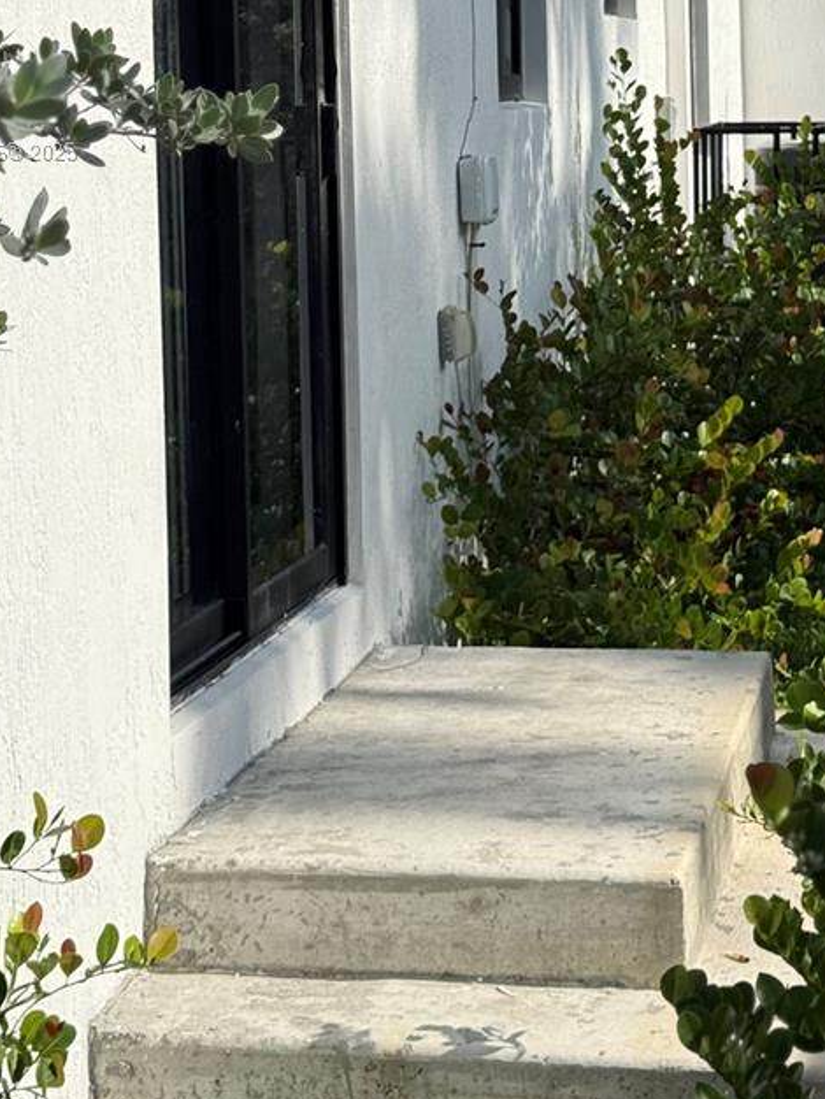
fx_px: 2922
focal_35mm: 92
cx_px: 544
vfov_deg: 20.9
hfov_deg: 16.0
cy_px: 153
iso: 64
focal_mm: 6.76
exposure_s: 1/5208
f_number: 1.78
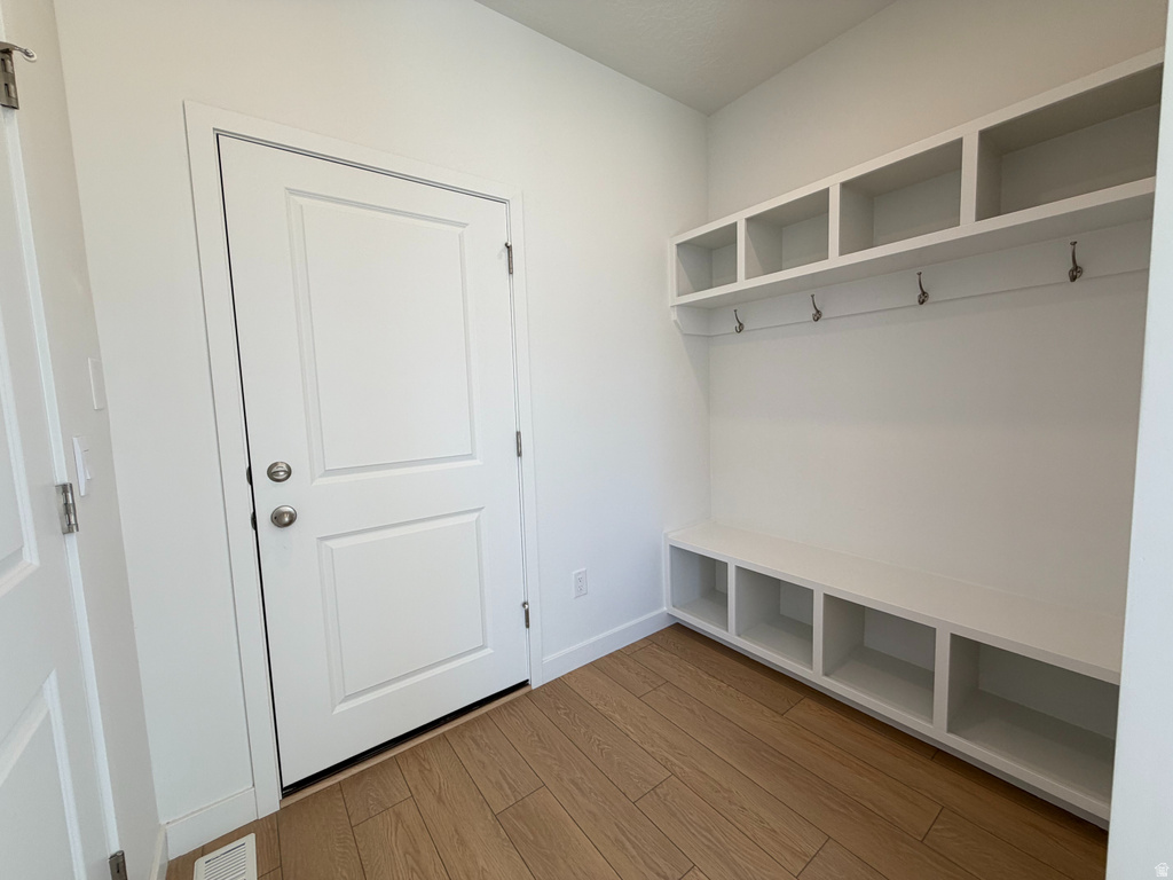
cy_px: 440
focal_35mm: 14
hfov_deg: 102.1
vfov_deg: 85.7
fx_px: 474
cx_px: 586
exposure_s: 1/120
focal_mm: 2.22
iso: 50
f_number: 2.2
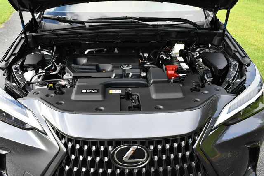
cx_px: 132
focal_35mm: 36
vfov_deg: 36.9
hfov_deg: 53.1
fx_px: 264
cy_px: 88
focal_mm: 18
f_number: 5.6
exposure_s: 1/250
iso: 400
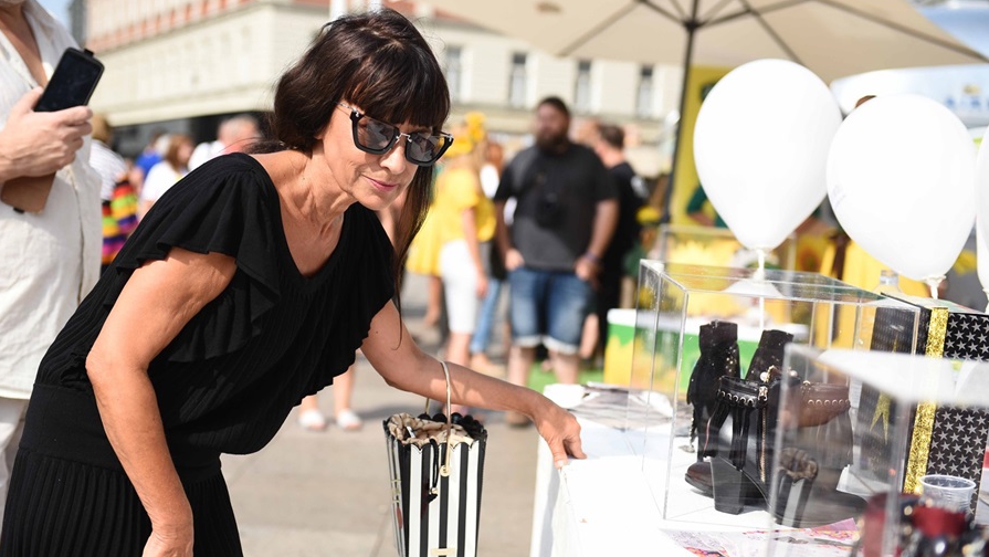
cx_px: 493
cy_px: 307
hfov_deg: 35.4
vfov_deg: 20.4
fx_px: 1548
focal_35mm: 59
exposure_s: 1/4000
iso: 400
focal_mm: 56
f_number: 3.2
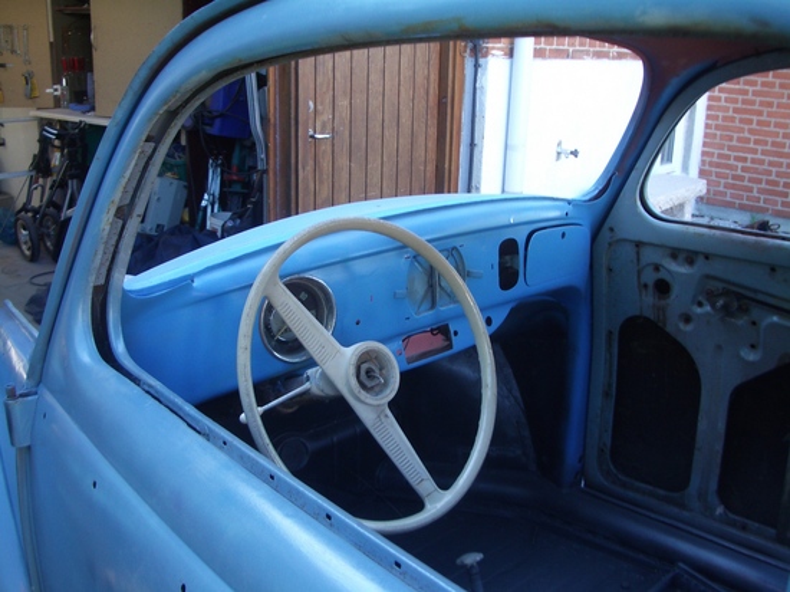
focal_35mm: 35
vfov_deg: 40.7
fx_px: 798
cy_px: 296
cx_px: 395
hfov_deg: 52.6
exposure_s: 1/60
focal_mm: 5.8
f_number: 2.6
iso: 100
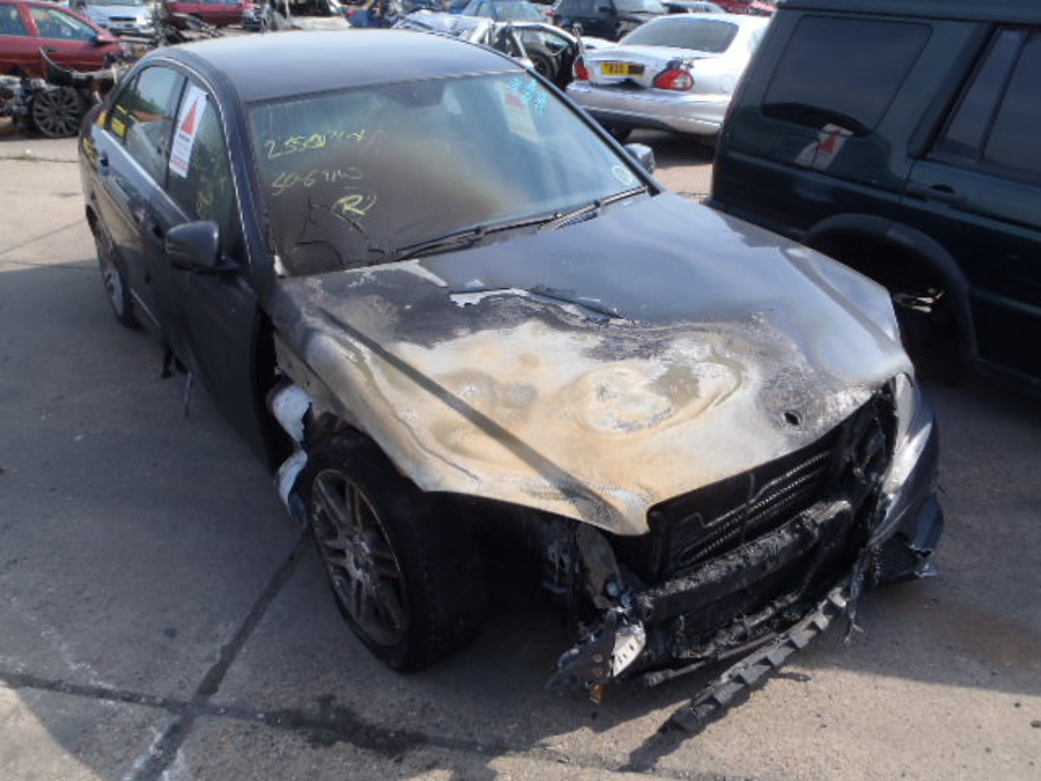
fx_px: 842
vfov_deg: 49.7
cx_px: 520
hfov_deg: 63.4
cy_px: 390
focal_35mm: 28
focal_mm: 5
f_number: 4.5
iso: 80
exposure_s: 1/250
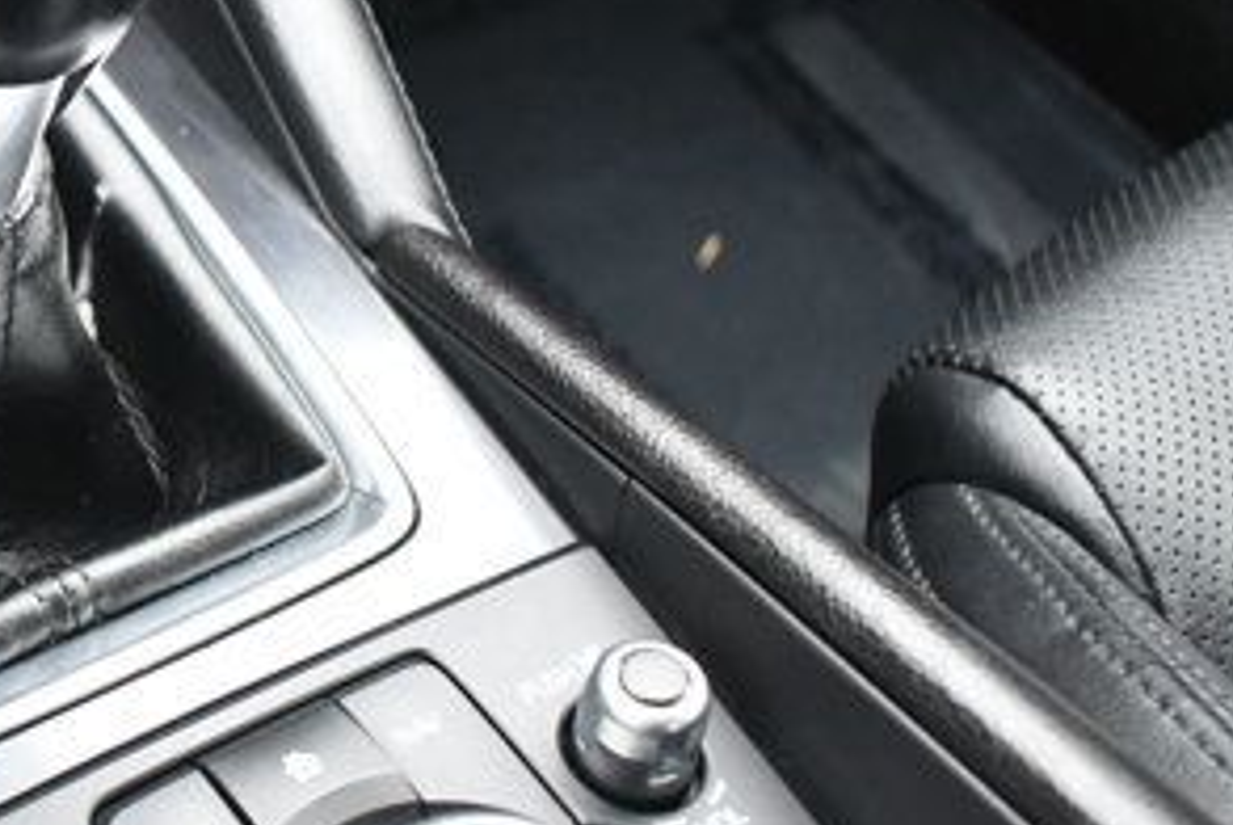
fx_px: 2468
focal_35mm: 72
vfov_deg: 18.9
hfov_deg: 26.3
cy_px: 263
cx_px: -59
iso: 3200
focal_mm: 22
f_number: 3.8
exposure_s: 1/100
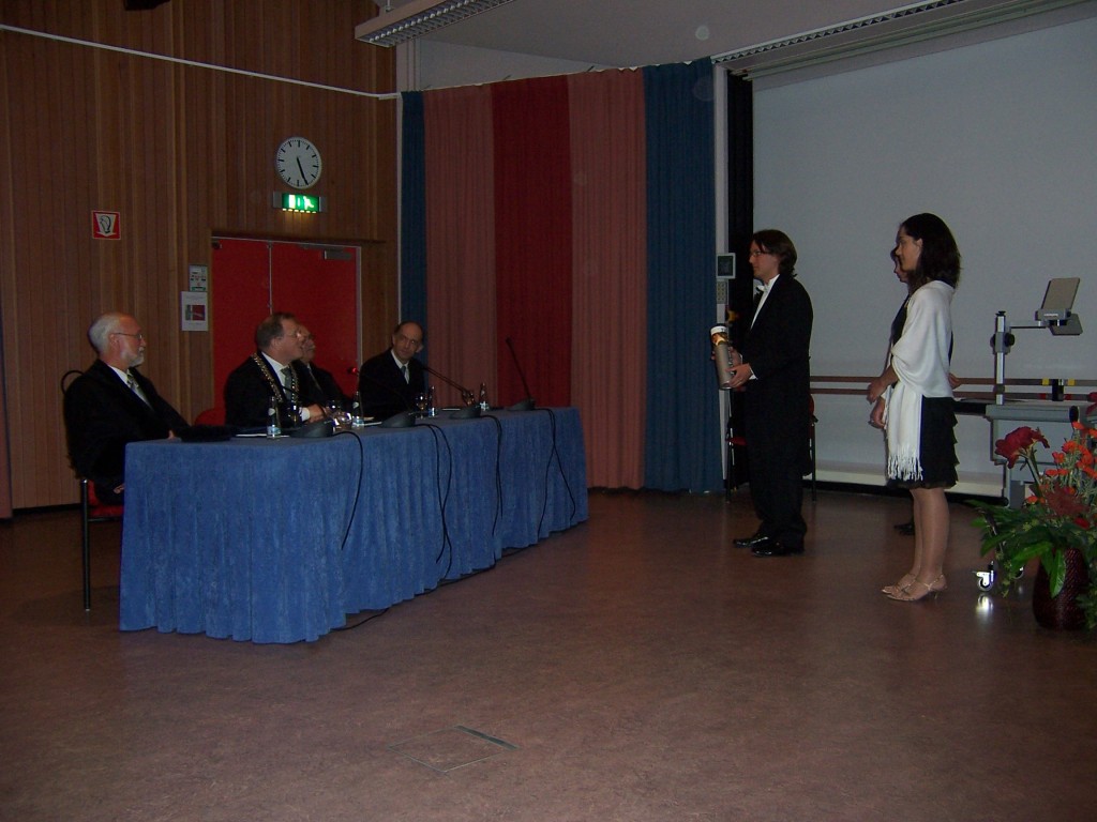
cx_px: 548
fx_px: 1046
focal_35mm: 33
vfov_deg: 42.9
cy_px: 411
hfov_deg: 55.4
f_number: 2.8
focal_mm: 5.5
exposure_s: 1/60
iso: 140
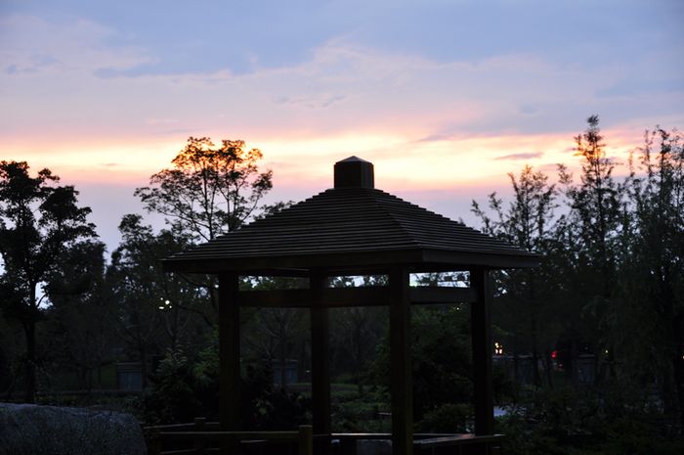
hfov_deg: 19.5
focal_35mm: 105
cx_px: 342
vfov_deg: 13.0
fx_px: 1993
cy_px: 228
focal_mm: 70
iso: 200
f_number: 5.3
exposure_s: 1/5
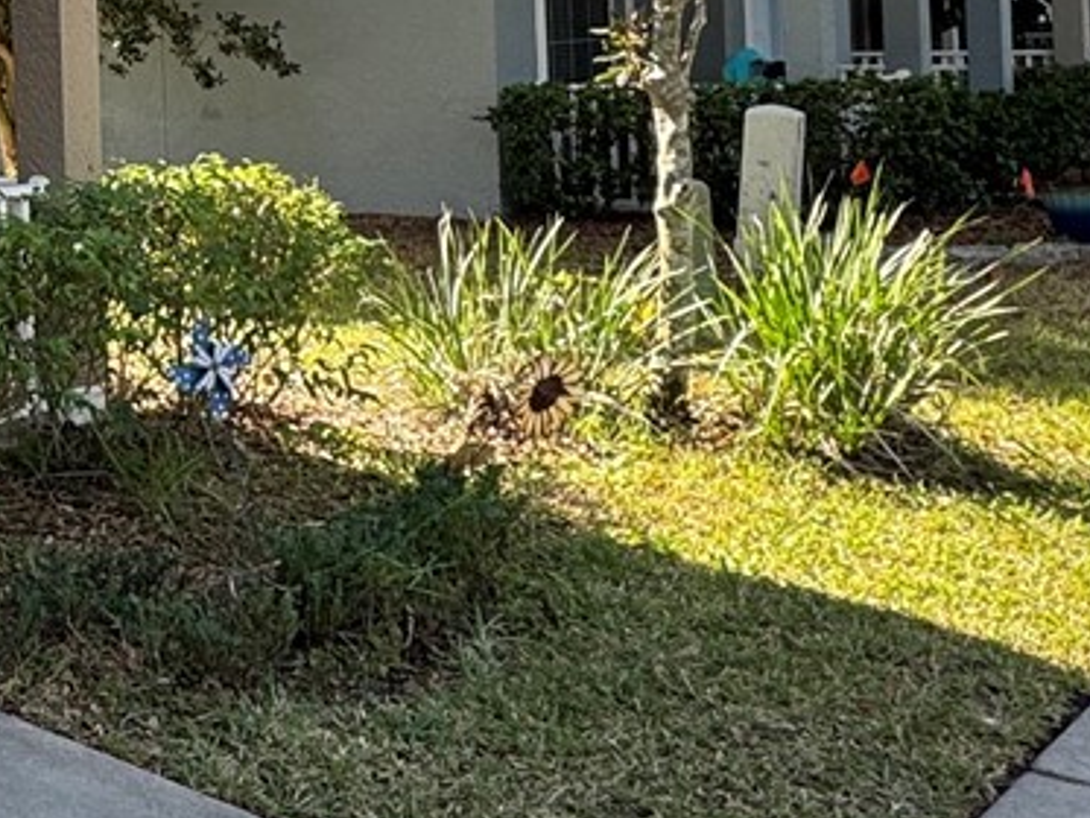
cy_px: -12
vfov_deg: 23.4
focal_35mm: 60
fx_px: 1890
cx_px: -415
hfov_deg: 26.1
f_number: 2.2
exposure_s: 1/238
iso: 40
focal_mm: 2.22
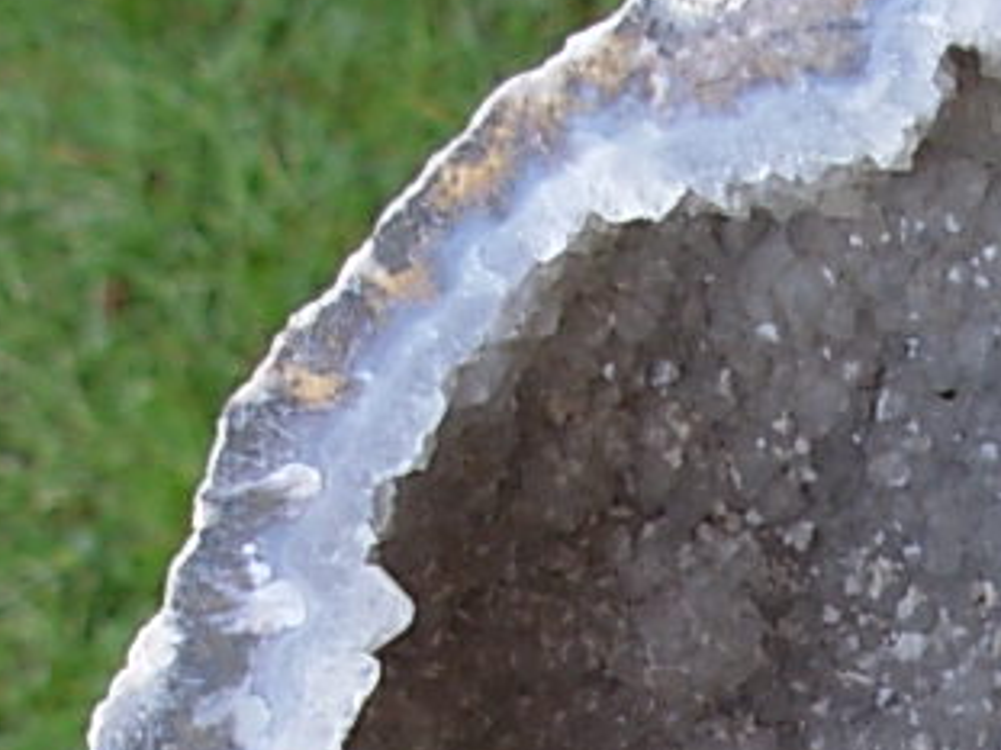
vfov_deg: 11.4
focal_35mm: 125
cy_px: 1082
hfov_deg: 15.2
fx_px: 3613
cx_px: 1236
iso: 50
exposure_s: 1/62.2
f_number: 2.9
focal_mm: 6.3
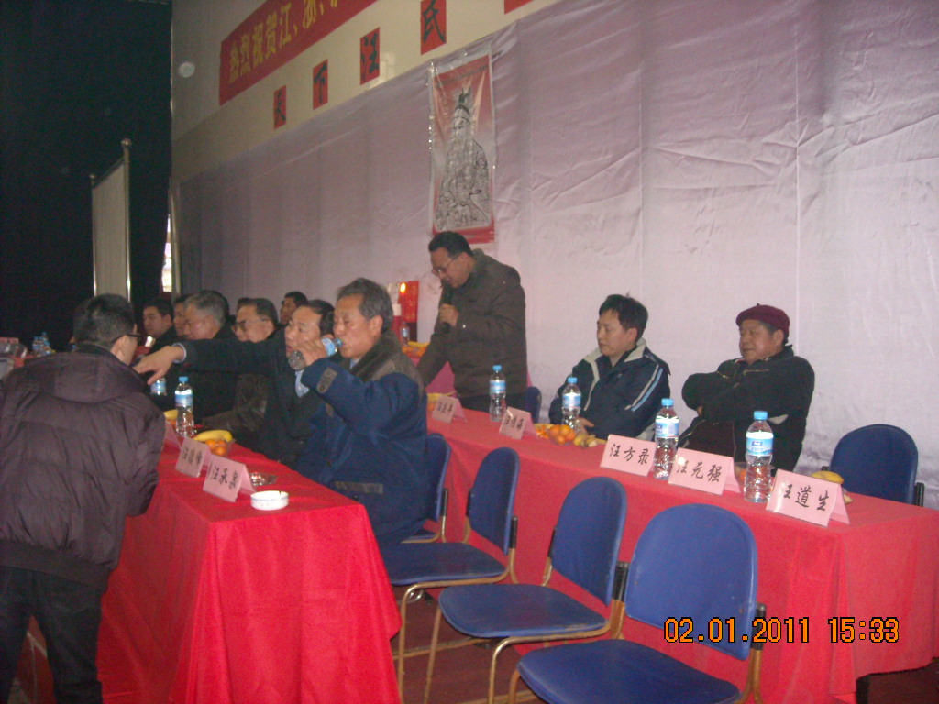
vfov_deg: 40.7
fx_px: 949
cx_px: 470
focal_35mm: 35
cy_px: 352
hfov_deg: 52.6
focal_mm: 5.7
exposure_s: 1/60
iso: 518
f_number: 2.8
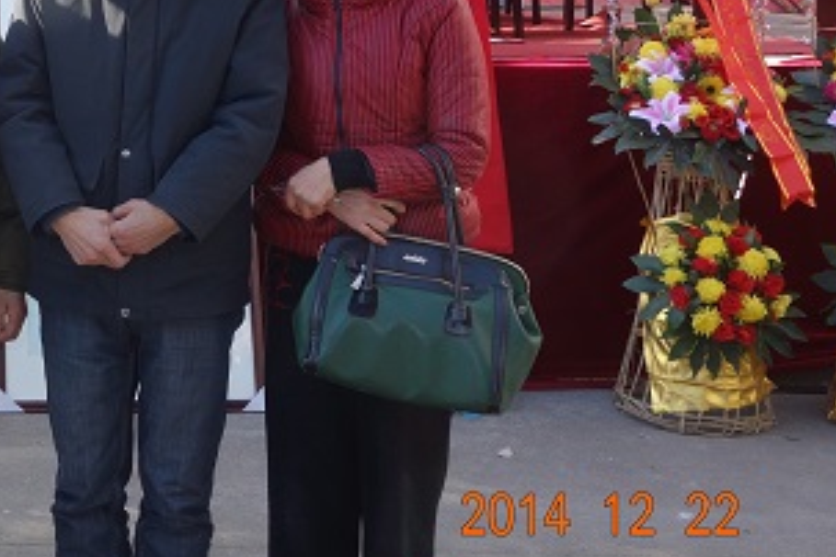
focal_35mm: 62
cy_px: 22
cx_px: -66
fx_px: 1440
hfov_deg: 29.4
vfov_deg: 21.3
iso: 125
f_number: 5.6
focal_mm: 10.4
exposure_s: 1/125
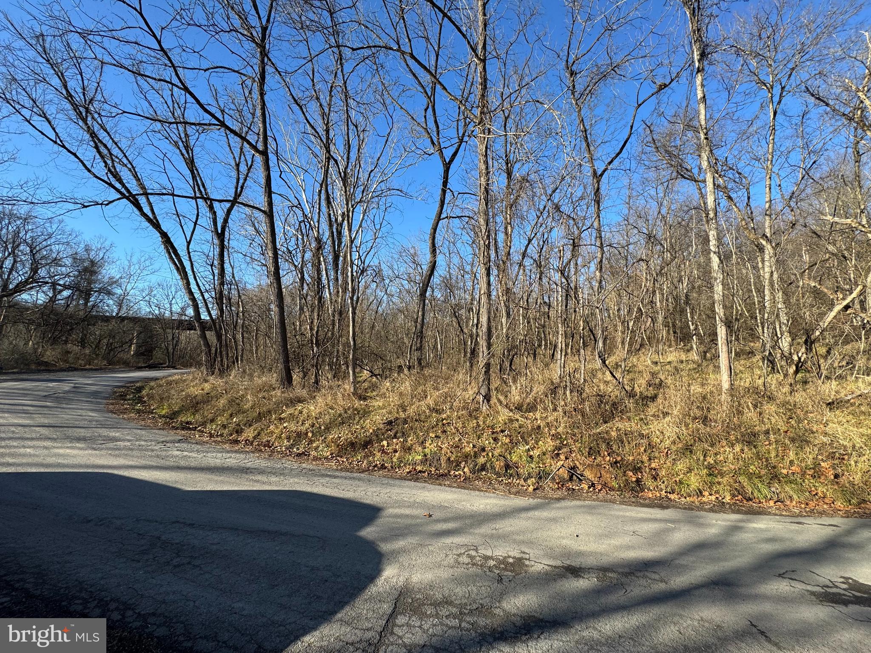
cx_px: 436
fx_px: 352
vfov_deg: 85.7
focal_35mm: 14
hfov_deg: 102.1
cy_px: 326
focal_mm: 2.22
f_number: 2.2
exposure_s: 1/727
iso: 40
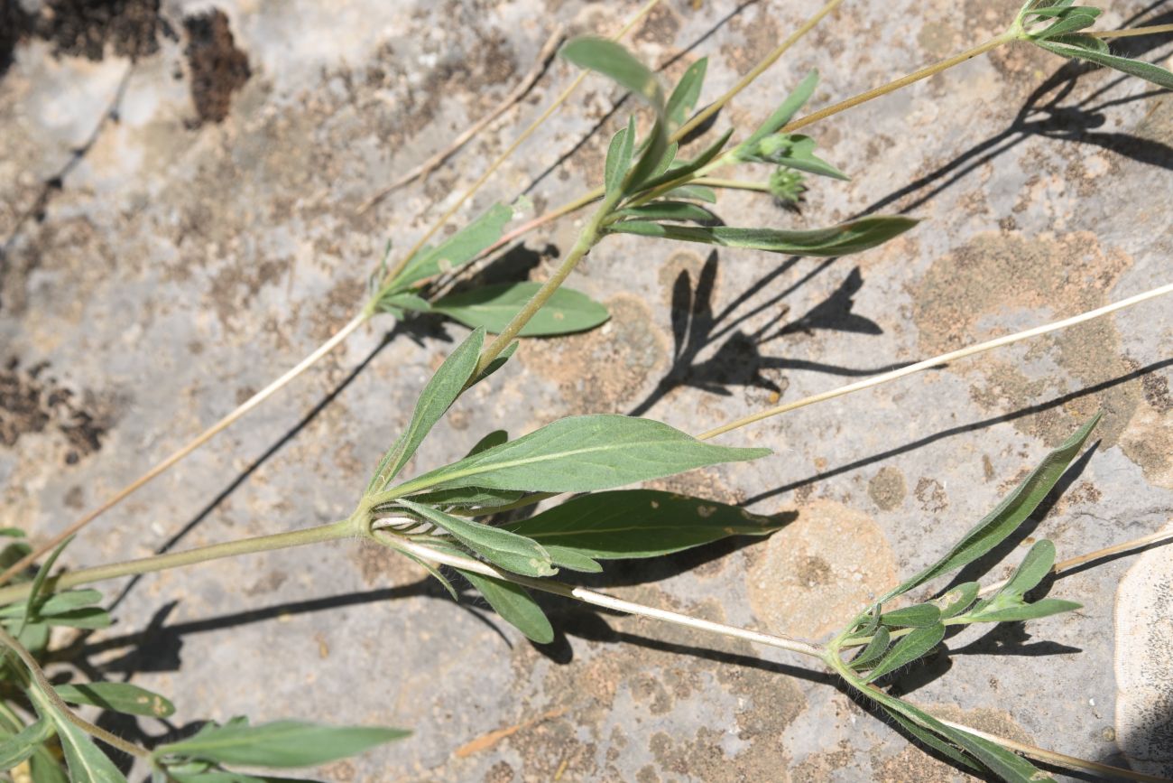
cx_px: 586
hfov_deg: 35.6
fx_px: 1825
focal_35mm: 56
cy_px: 392
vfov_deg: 24.2
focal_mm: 56
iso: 100
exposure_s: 1/320
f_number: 8
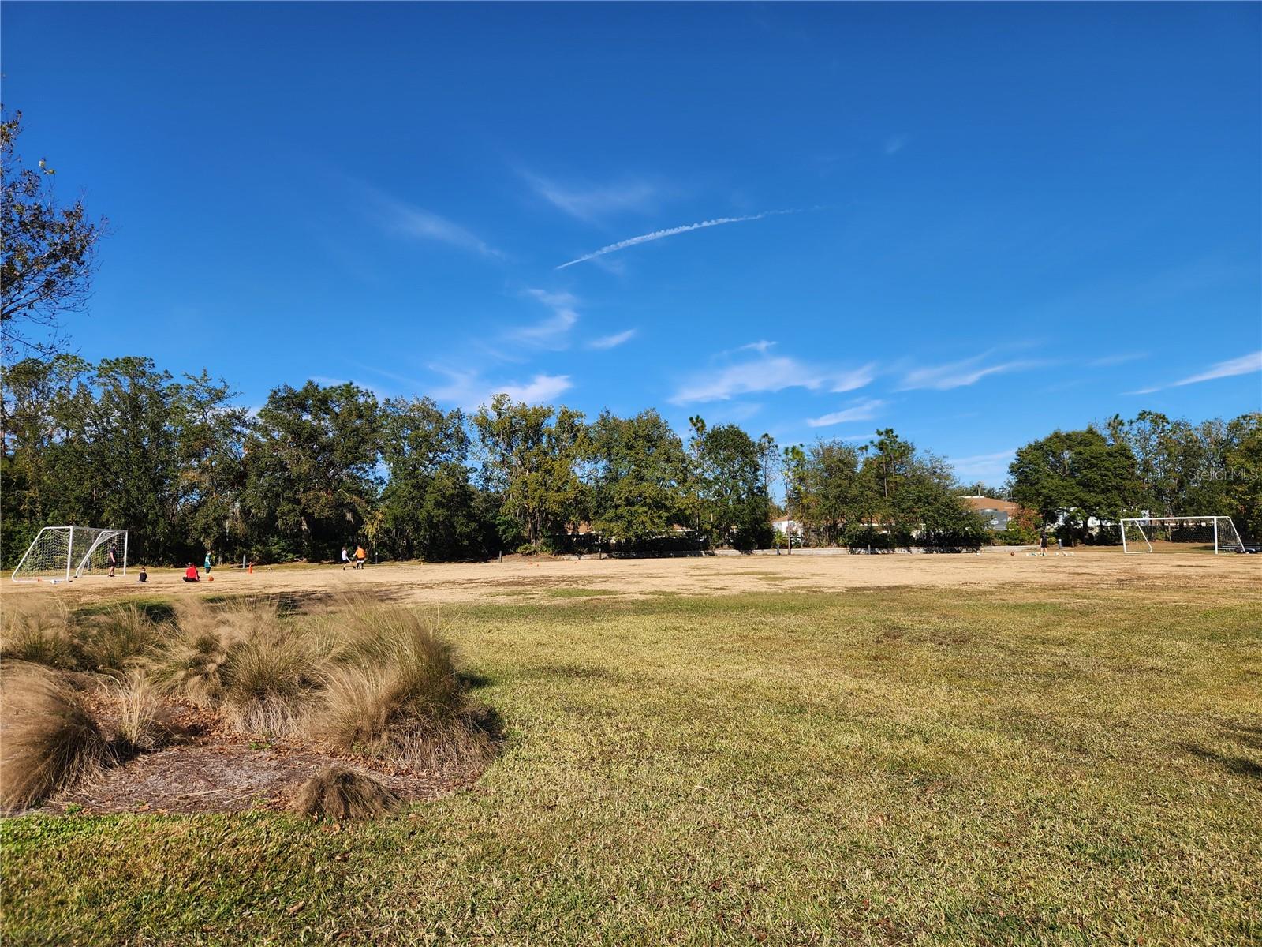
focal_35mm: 23
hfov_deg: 73.9
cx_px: 631
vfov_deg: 58.9
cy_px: 474
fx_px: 839
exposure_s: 1/1641
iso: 20
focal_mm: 5.4
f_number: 1.8
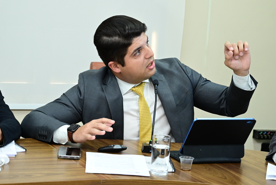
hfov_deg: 19.4
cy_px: 92
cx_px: 138
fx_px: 806
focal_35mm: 105
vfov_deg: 13.1
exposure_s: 1/200
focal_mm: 70
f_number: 4
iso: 3200
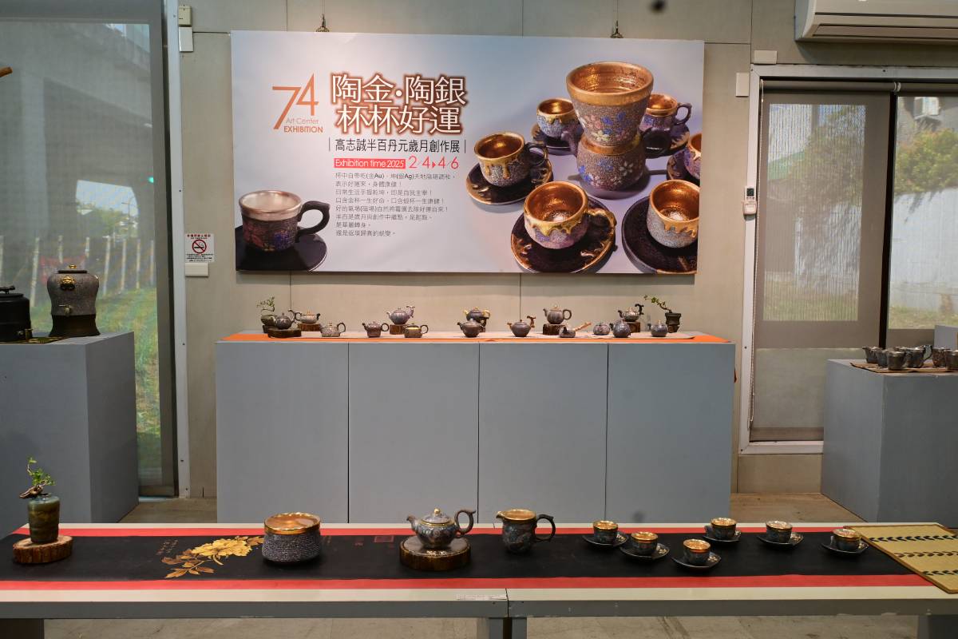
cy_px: 320
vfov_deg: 41.7
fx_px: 838
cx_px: 479
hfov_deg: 59.5
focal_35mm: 32
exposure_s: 1/30
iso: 720
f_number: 9
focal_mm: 21
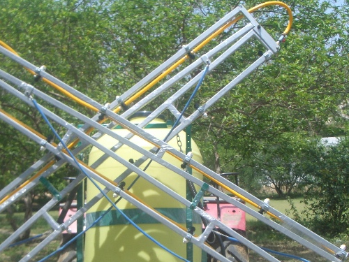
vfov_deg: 25.8
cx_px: 133
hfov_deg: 34.2
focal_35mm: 56
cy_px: 189
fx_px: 565
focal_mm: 5.8
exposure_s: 1/320
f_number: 4.3
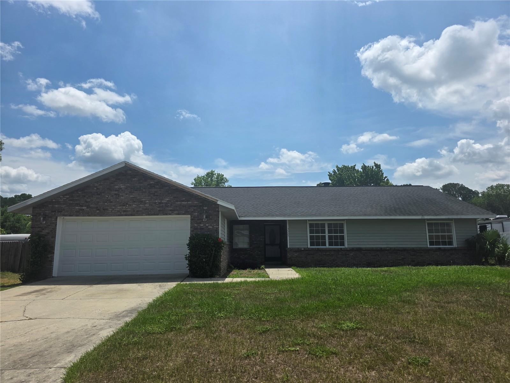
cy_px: 192
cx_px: 255
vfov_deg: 58.9
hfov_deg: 73.9
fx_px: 339
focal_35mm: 23
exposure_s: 1/7944
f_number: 1.7
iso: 64
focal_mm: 6.3
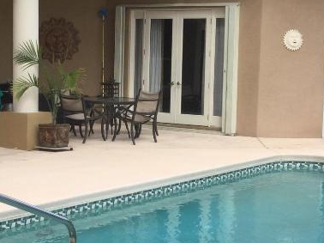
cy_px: 129
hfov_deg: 23.3
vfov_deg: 17.5
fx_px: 786
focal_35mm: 84
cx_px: 164
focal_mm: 3.3
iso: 25
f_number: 2.4
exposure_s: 1/420
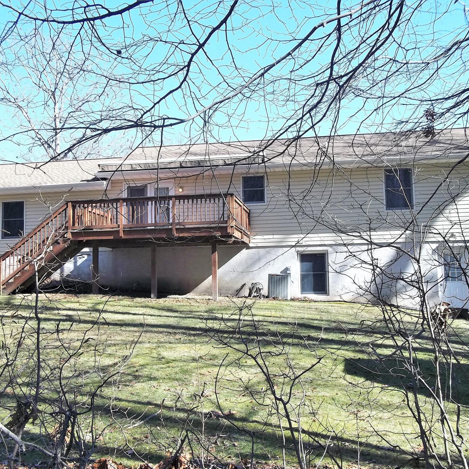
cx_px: 216
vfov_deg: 43.9
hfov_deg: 43.8
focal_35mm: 38
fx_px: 582
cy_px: 236
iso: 80
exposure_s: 1/60
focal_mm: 5.7
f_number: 8.8
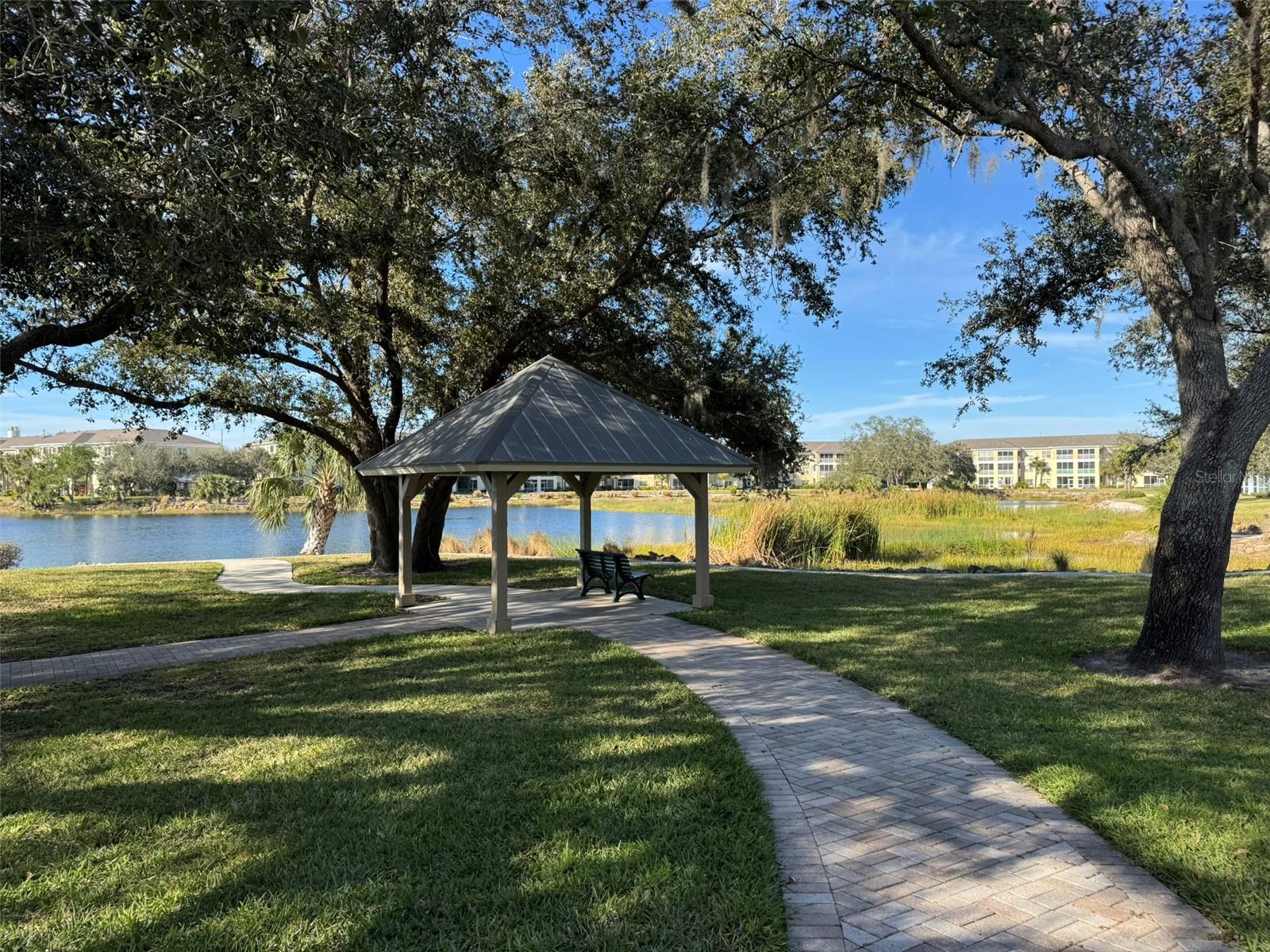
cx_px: 635
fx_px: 881
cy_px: 476
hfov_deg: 71.6
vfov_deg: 56.8
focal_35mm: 24
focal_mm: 6.76
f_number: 1.78
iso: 80
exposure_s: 1/1678
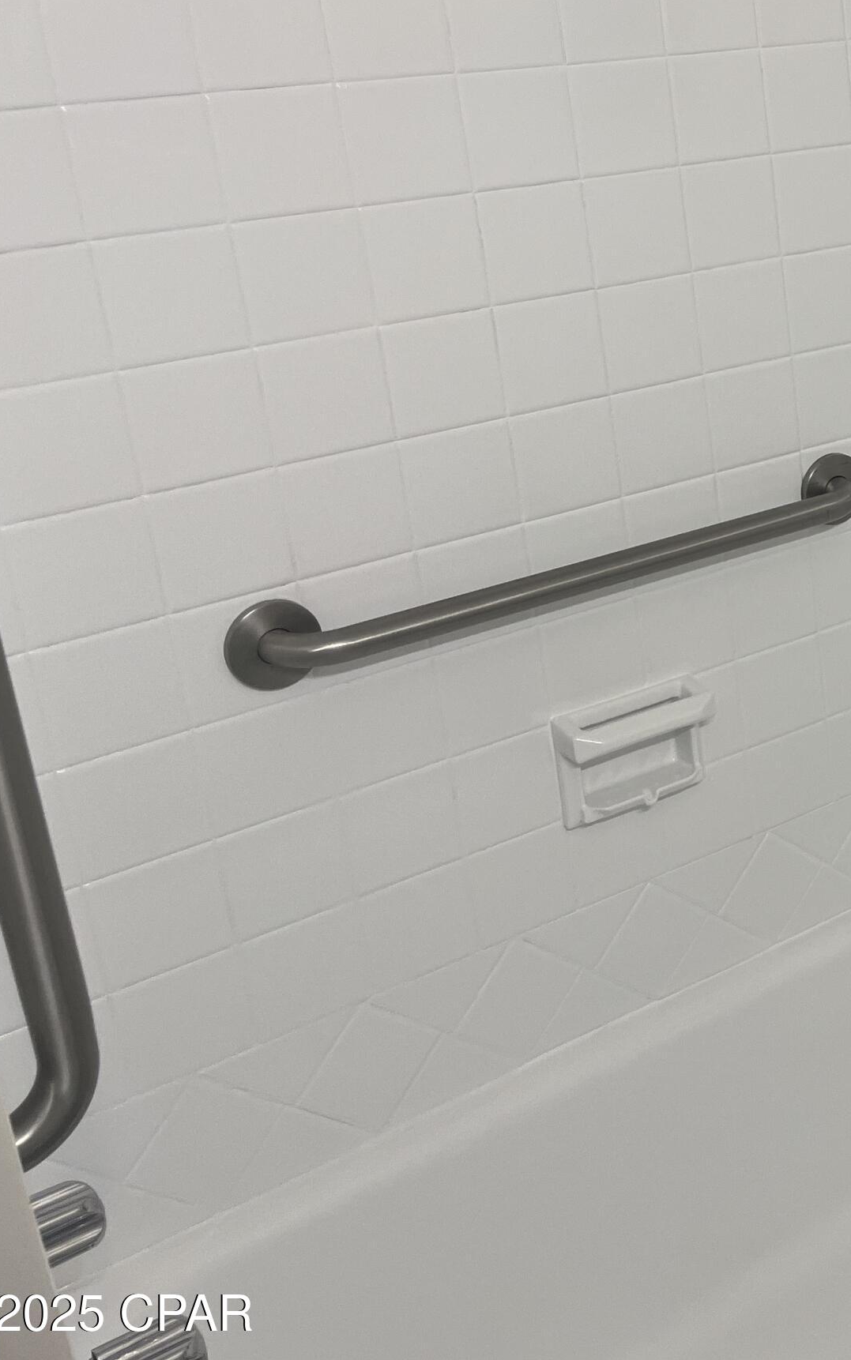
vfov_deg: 41.5
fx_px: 1780
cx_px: 1139
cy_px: 506
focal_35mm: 48
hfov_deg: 23.4
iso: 80
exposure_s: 1/120
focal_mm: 5.1
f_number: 1.6
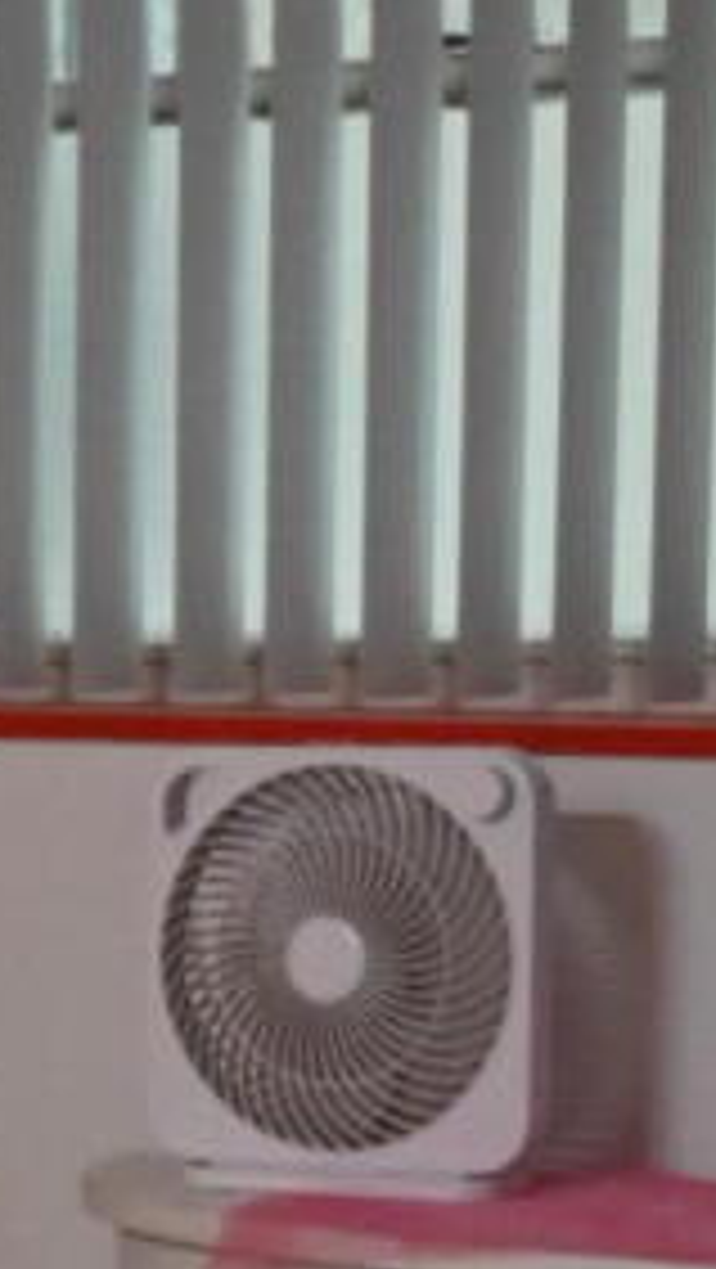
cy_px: 1494
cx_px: -928
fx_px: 5997
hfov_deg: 6.5
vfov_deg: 11.8
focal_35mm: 178
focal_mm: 24
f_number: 4
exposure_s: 1/100
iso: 3200
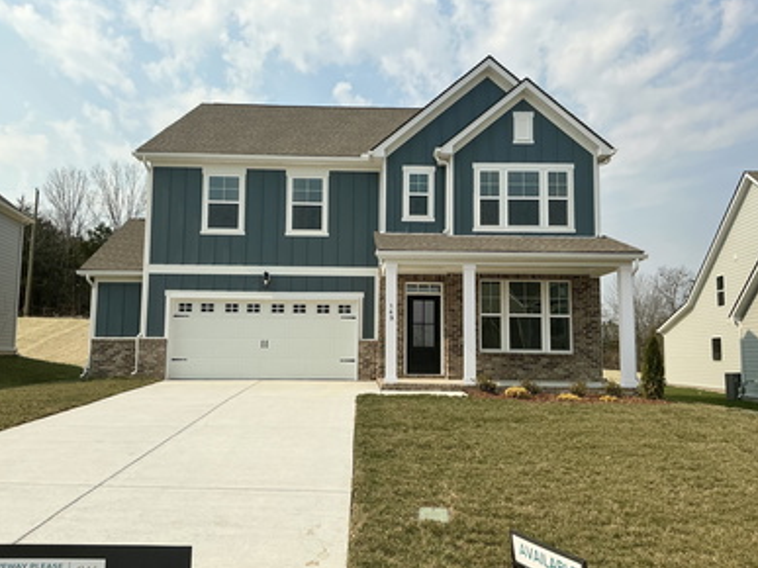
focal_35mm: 30
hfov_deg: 60.0
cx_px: 374
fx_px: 657
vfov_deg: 46.8
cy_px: 288
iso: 25
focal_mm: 3
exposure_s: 1/3322
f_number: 1.8
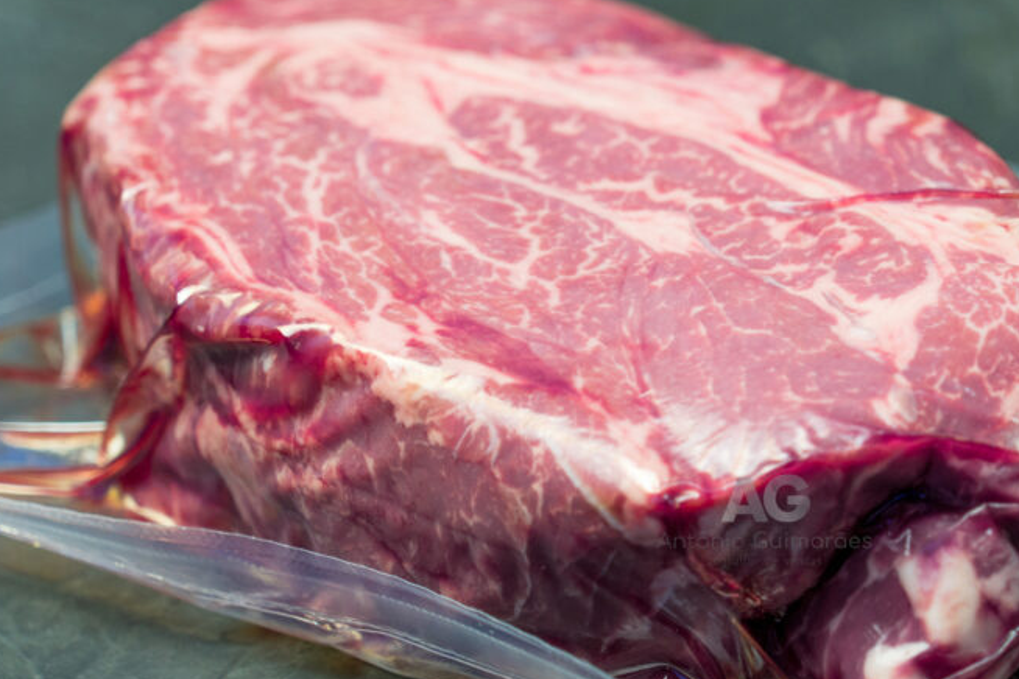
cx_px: 751
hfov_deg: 8.4
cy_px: 484
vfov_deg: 5.6
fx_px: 6963
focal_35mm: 246
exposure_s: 1/40
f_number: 6.3
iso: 320
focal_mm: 157
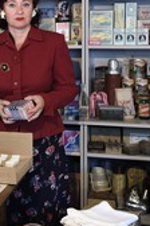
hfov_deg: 13.8
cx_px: -50
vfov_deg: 21.3
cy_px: 52
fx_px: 594
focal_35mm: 95
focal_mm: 38
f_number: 4.5
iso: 1600
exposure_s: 1/8
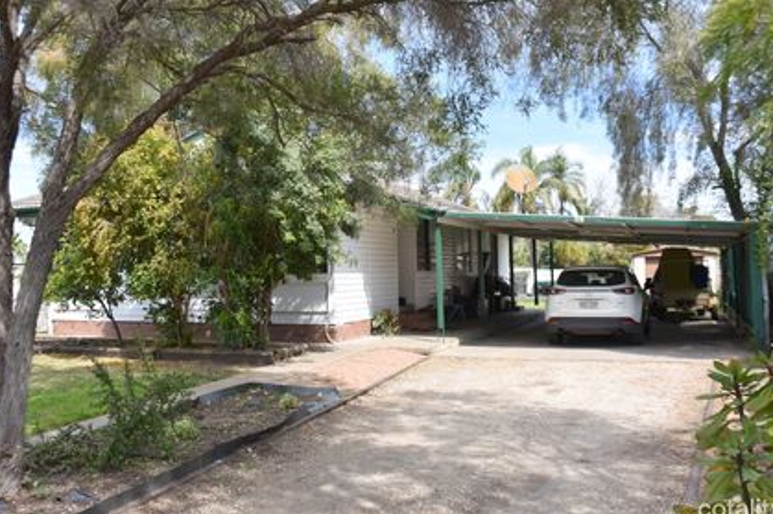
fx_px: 794
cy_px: 259
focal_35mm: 37
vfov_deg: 35.9
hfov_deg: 51.9
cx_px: 380
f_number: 7.1
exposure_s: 1/200
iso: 100
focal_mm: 22
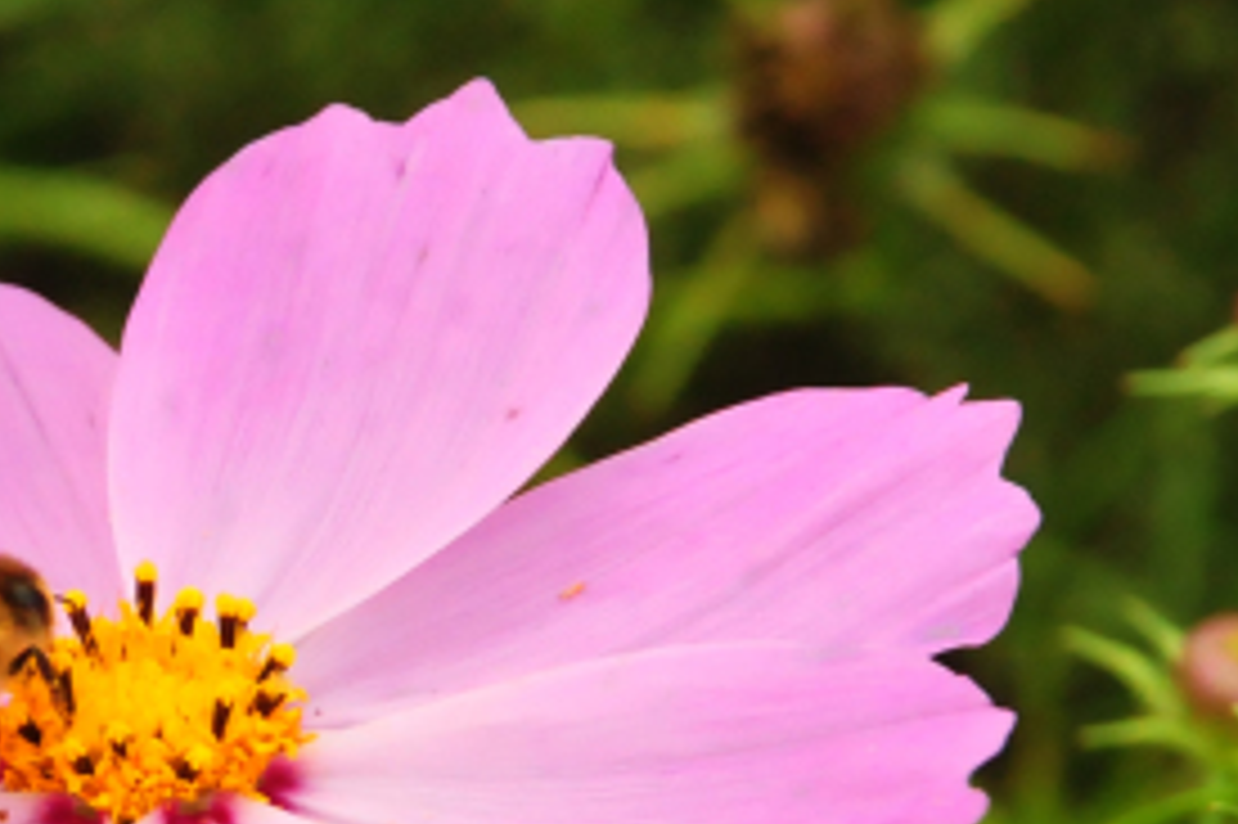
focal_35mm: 753
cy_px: 693
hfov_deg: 2.7
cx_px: -50
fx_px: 25873
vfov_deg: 1.8
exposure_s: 1/400
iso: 2000
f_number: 10
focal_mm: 135
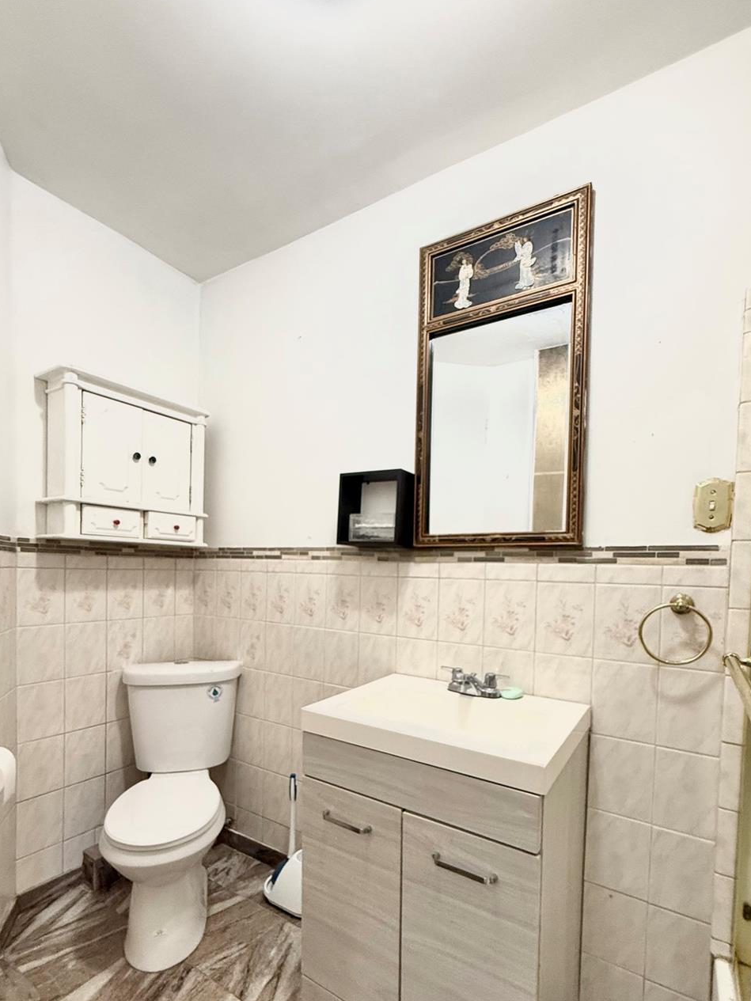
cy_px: 590
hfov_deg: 74.7
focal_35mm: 17
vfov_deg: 90.1
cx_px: 363
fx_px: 492
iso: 400
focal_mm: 2.22
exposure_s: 1/60
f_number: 2.2
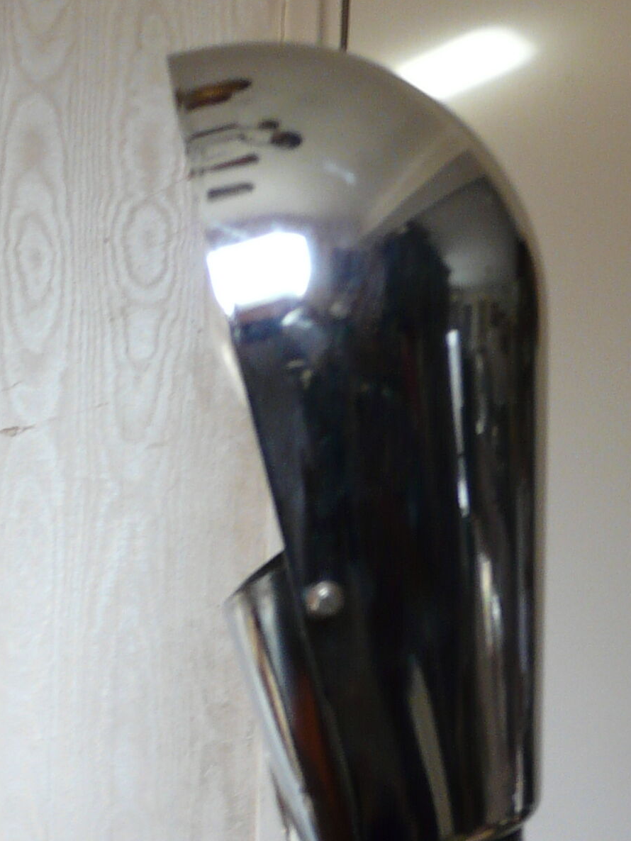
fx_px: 1992
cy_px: 733
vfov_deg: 23.3
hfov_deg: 17.8
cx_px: 508
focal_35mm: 82
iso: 125
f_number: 2.8
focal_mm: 4.9
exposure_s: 1/30
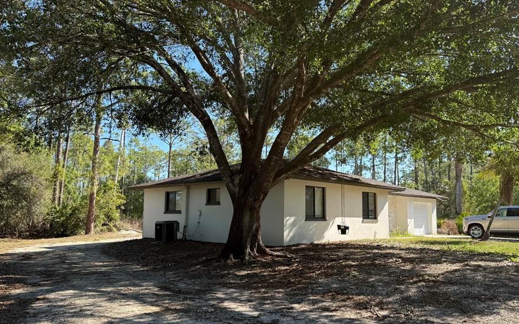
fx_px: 424
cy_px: 172
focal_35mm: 30
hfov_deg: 62.8
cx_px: 283
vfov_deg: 41.8
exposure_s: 1/1337
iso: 80
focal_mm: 6.76
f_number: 1.78
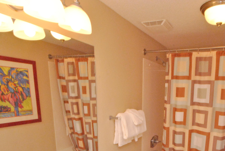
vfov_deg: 42.5
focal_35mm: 28
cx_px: 150
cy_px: 137
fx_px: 175
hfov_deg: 63.7
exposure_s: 1/10
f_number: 16
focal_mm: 10
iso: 800
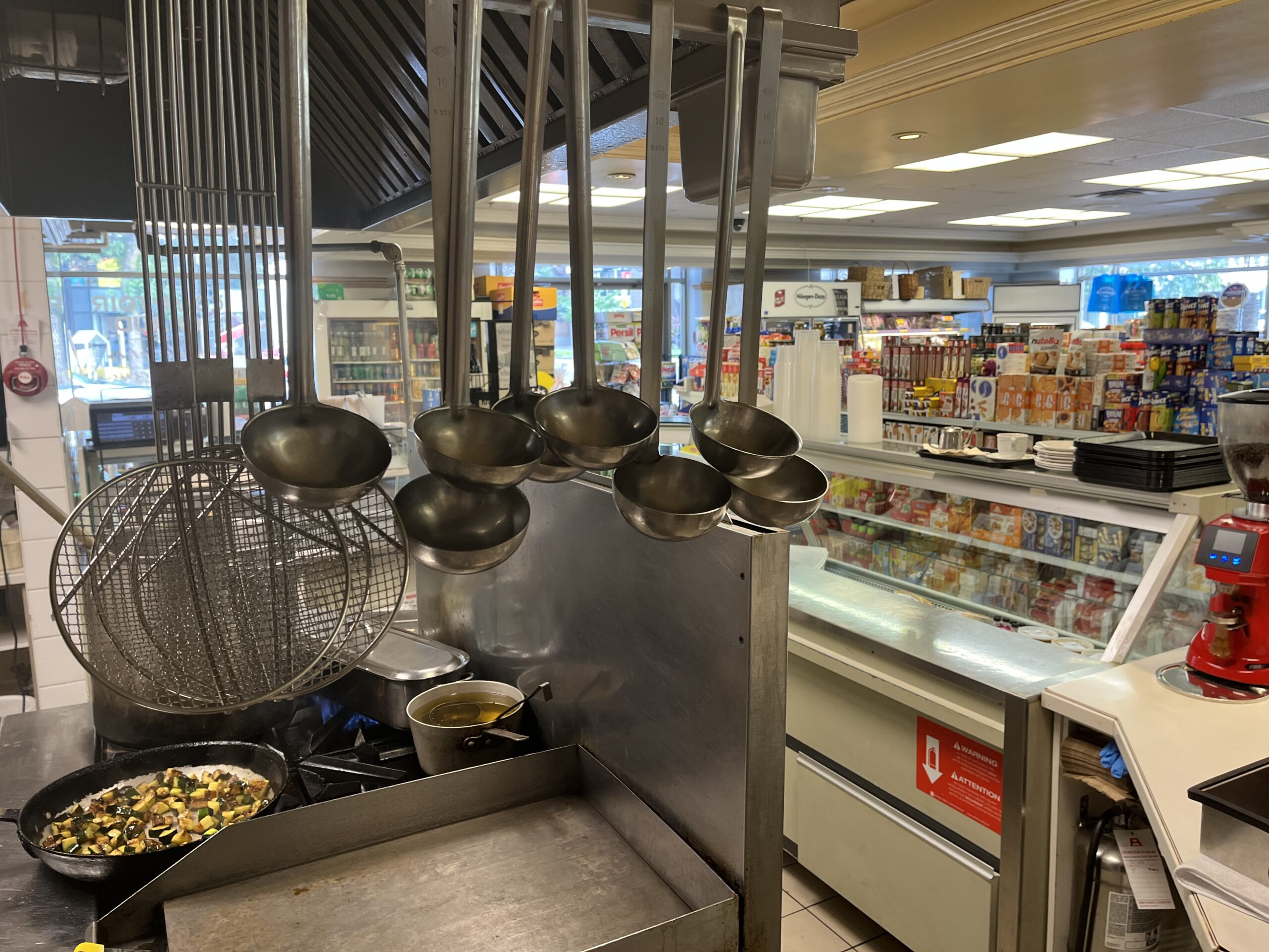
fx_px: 953
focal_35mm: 26
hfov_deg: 67.3
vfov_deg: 53.1
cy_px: 476
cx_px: 634
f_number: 1.6
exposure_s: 1/60
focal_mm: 5.1
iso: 80
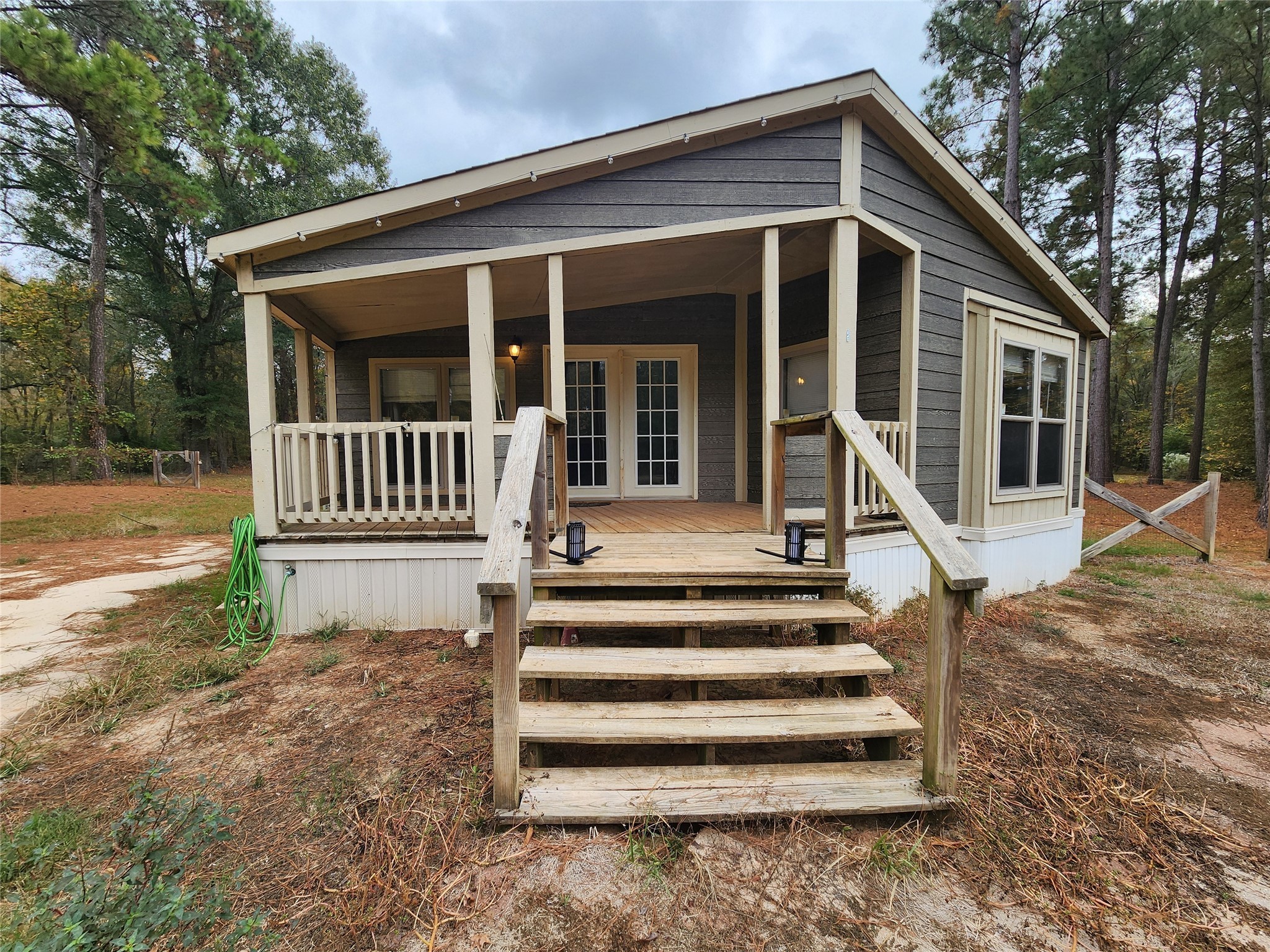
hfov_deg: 106.2
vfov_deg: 89.9
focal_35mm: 13
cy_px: 476
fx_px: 477
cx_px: 635
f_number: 2.2
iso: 50
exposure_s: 1/462
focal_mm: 2.2
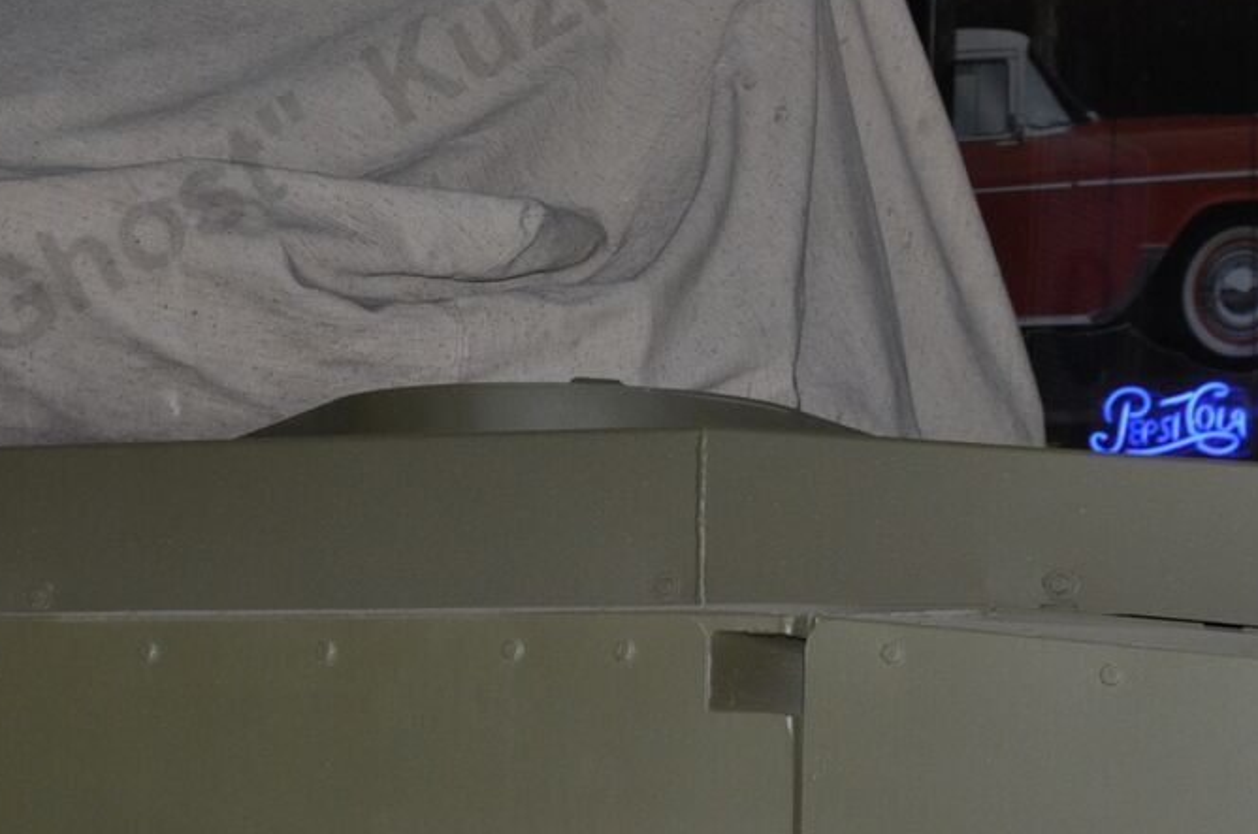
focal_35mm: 115
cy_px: 173
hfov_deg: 17.7
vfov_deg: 11.8
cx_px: 243
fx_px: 4012
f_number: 8
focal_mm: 40
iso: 640
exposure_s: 1/100
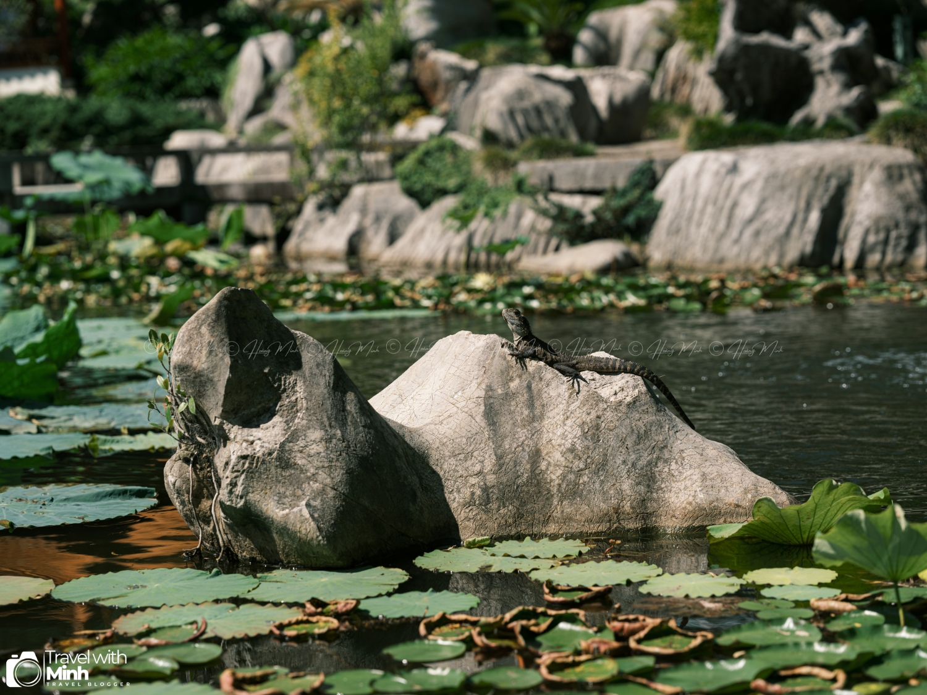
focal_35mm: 87
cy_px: 348
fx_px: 2330
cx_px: 464
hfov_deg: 22.5
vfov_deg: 17.0
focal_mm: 110
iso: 200
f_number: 3.6
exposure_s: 1/1900
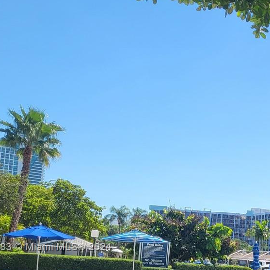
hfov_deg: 23.3
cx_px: 344
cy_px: 248
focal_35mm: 66
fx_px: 582
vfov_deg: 25.2
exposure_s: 1/2531
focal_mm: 4.25
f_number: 1.8
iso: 50
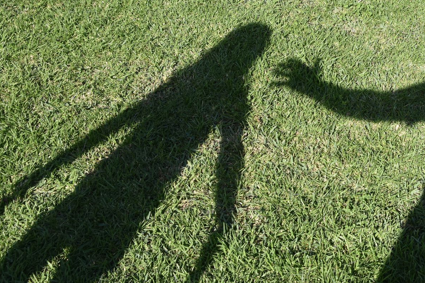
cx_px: 353
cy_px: 101
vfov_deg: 27.9
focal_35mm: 48
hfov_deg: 39.2
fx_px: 567
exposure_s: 1/500
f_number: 8
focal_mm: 18
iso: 280
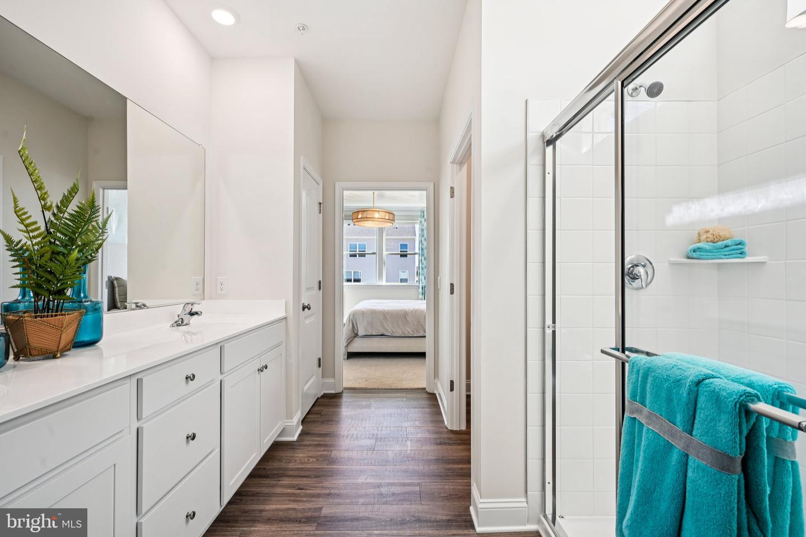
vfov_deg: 73.7
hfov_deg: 96.7
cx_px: 403
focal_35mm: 16
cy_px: 268
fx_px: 358
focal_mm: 16
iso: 400
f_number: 8
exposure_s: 1/40
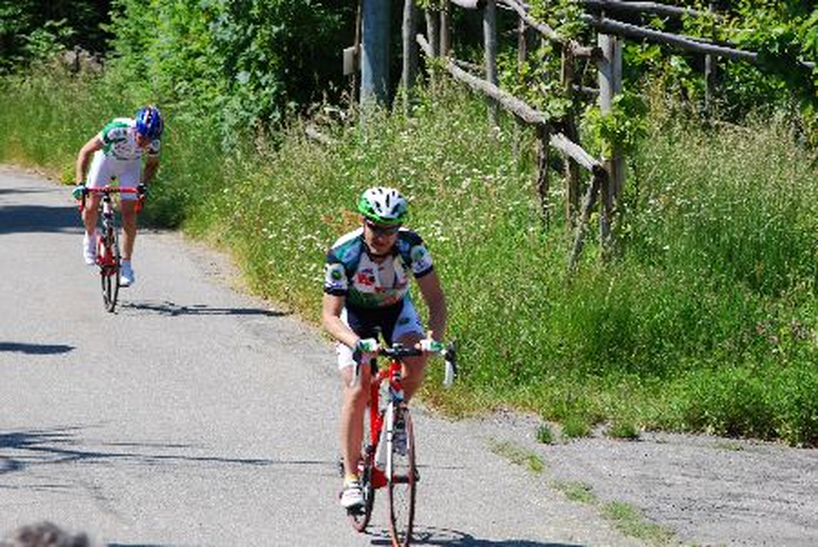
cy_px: 274
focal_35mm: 218
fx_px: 4947
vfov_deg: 6.3
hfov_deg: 9.5
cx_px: 409
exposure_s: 1/125
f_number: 9
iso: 100
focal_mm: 145
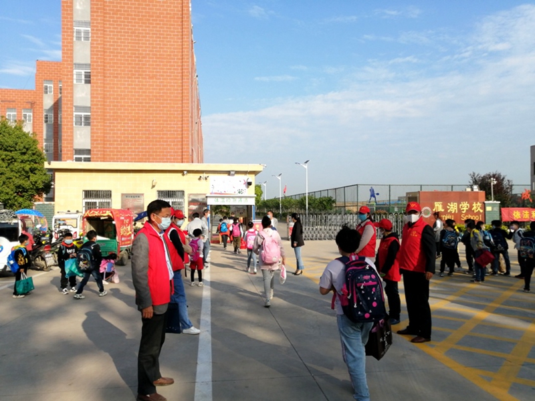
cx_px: 268
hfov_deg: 65.3
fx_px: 417
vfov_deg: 51.4
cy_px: 200
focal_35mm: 27
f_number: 1.8
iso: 50
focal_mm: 3.62
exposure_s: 1/1477
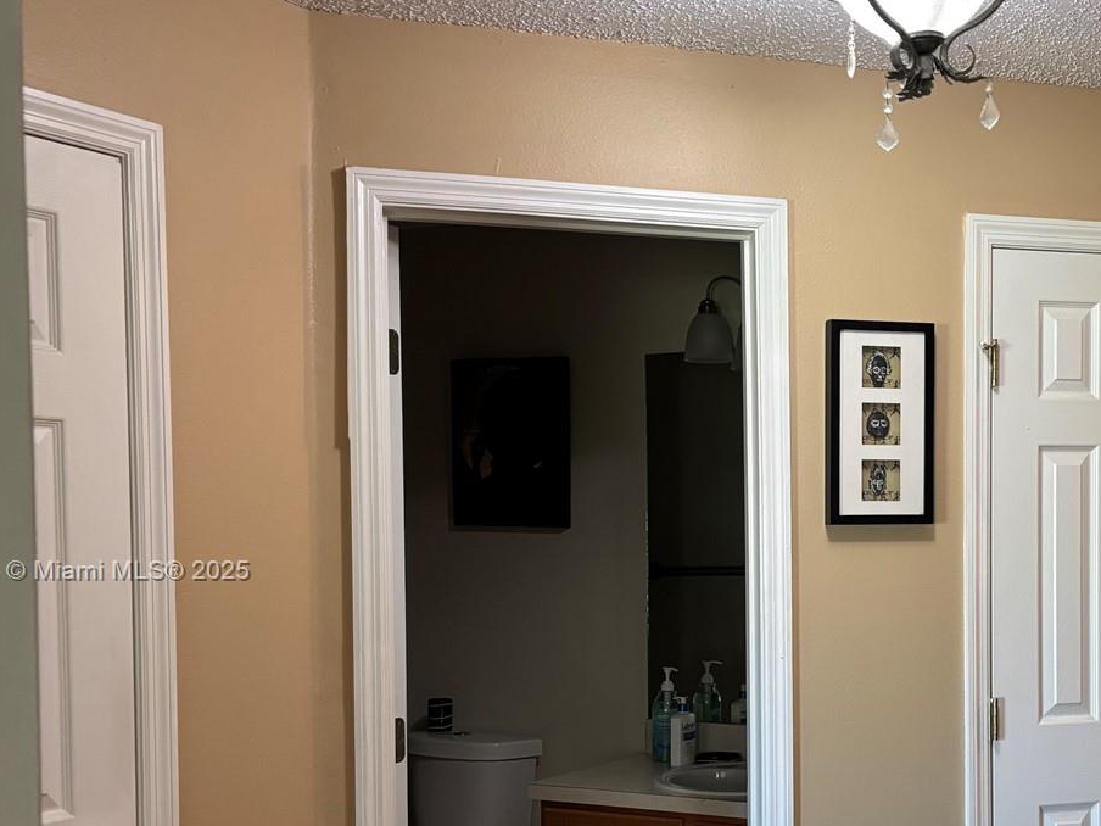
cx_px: 834
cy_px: 573
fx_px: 1463
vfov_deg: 31.2
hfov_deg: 40.0
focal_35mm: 46
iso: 250
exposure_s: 1/60
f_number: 1.6
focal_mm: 5.96
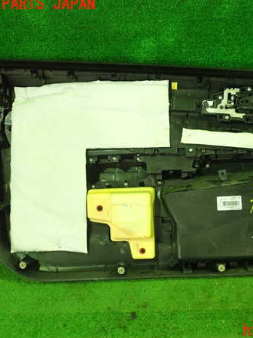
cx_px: 186
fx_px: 400
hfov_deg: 34.5
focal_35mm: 41
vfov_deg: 45.8
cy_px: 168
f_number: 2.3
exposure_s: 1/80
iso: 800
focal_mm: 5.5
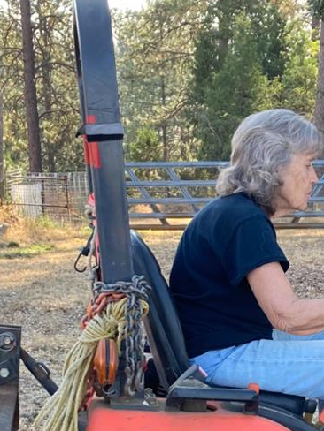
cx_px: 196
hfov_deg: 17.2
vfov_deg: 21.9
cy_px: 438
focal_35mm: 86
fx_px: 1073
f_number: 1.8
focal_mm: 3.99
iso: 20
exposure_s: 1/161
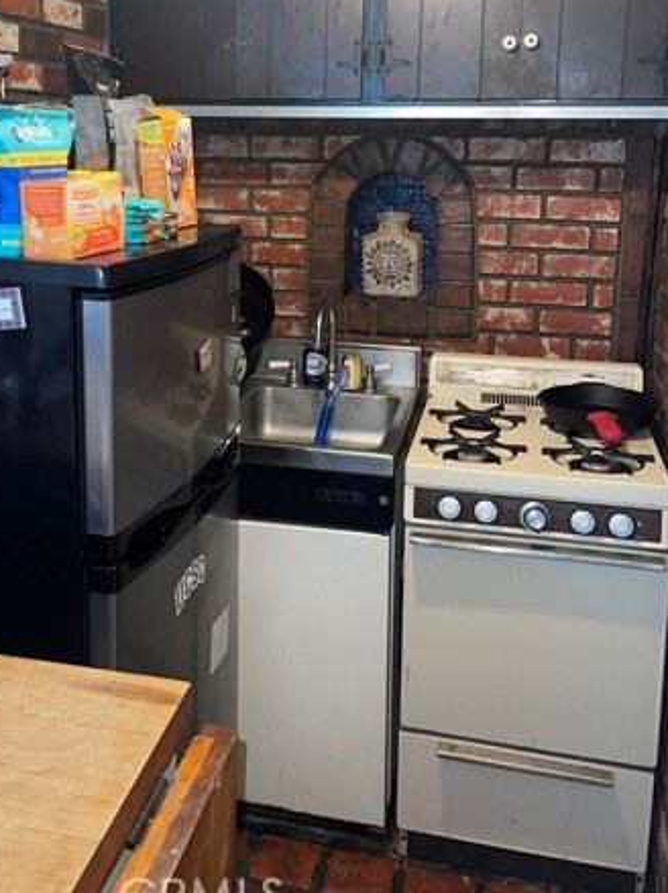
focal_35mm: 38
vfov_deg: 47.9
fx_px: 979
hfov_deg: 37.5
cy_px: 273
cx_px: 263
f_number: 1.6
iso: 80
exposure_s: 1/15
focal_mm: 5.1
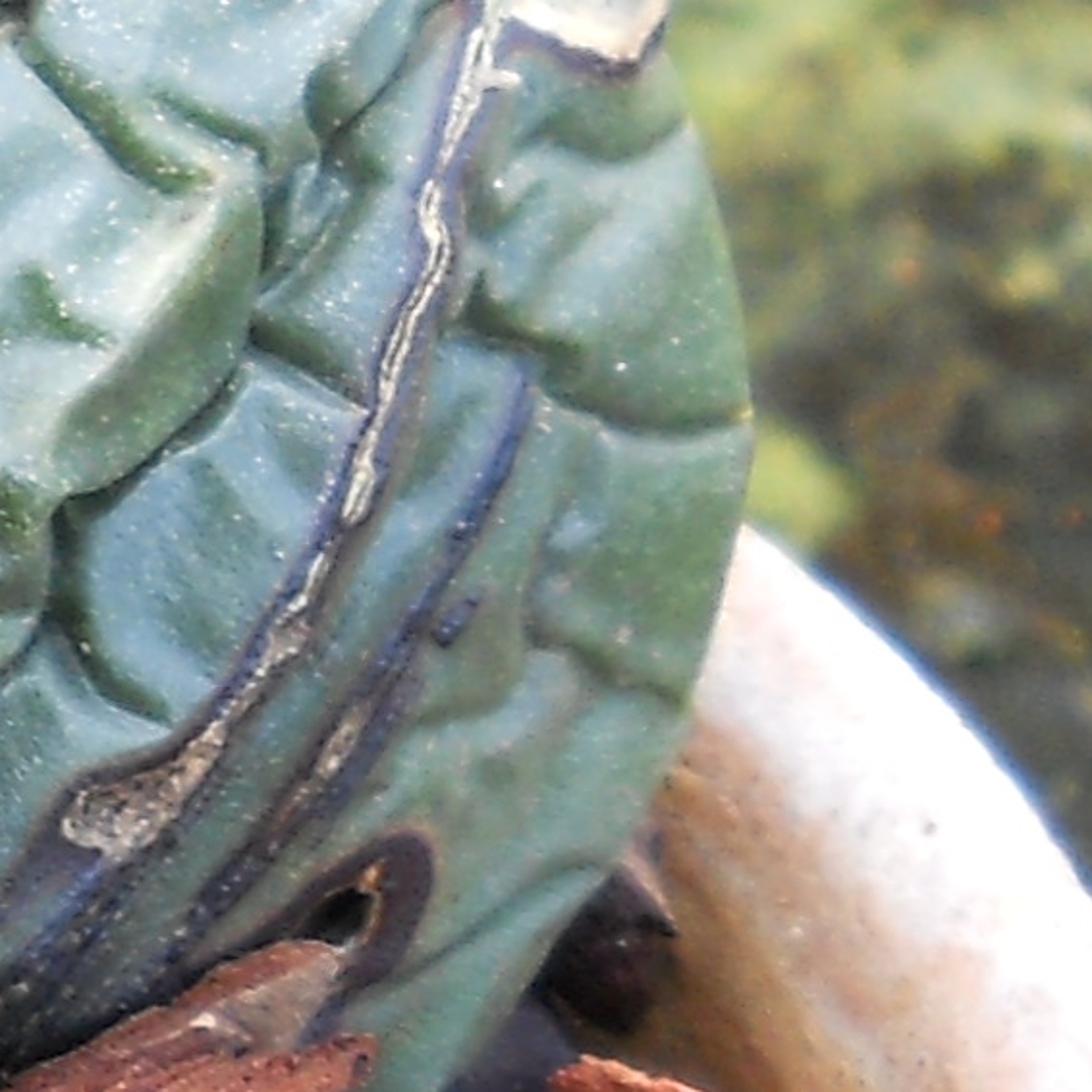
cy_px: 776
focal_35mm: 209
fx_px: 7459
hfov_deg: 8.0
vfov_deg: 8.4
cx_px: -959
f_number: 3.1
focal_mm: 6.72
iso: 125
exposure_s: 1/30
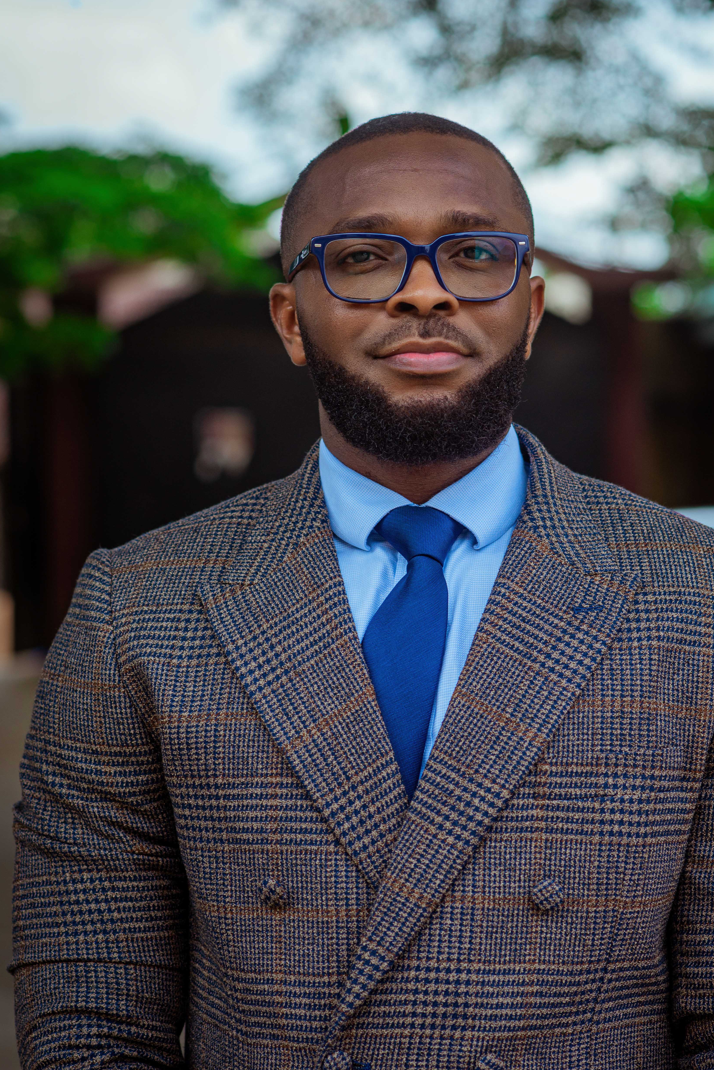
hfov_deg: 13.2
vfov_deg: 19.6
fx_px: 3091
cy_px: 549
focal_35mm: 104
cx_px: 424
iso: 160
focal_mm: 85
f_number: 5.6
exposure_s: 1/400
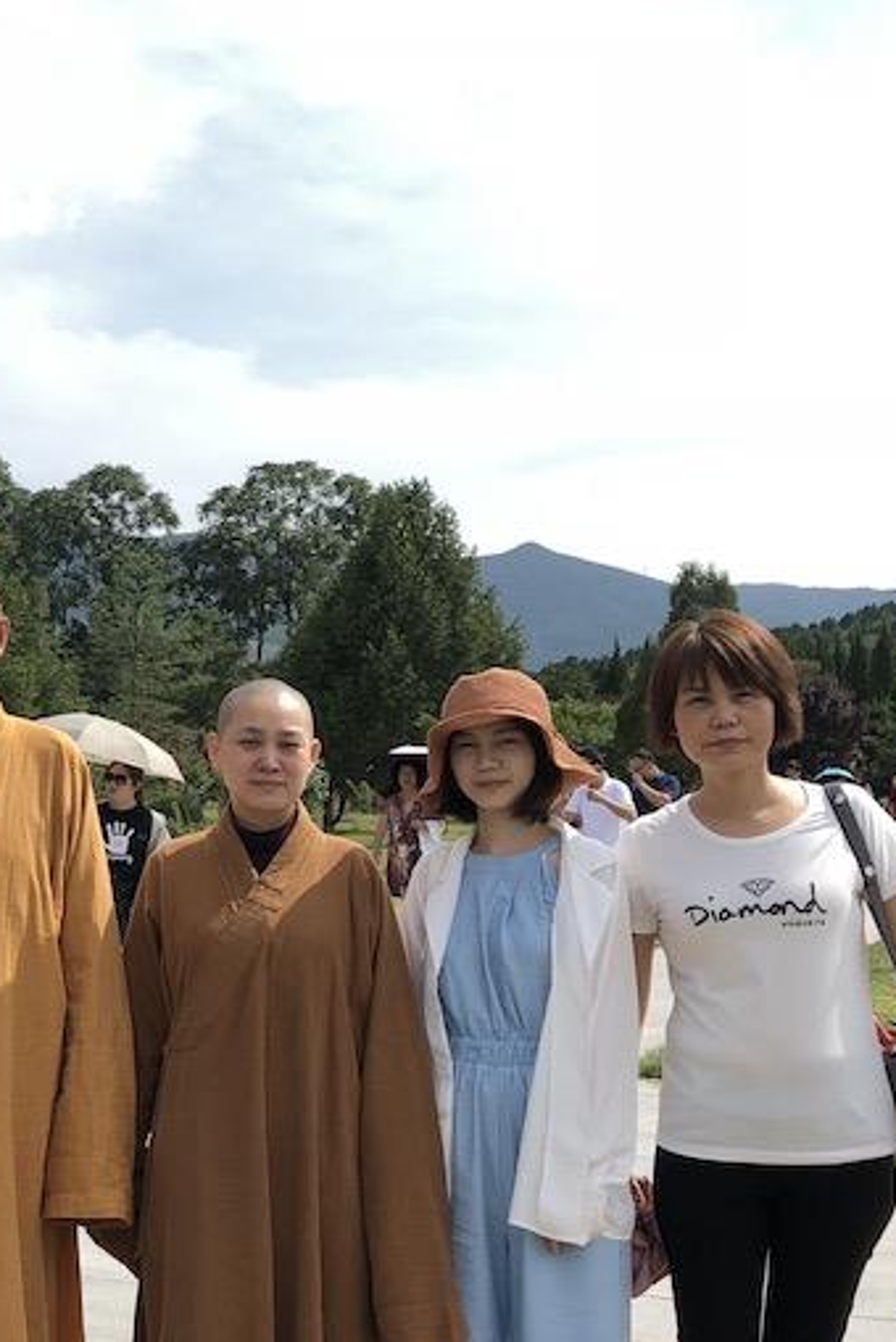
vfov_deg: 32.8
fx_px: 2274
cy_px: 733
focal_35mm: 61
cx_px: -146
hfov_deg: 20.9
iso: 20
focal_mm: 3.99
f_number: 1.8
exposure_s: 1/1263
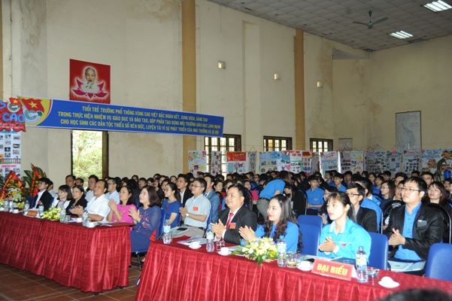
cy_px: 150
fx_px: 439
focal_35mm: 35
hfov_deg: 54.5
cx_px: 226
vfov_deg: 37.8
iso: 500
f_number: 4.5
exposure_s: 1/100
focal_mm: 35
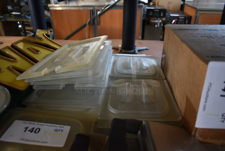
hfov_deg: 67.3
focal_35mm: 27
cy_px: 76
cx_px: 112
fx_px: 169
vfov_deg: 48.0
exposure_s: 1/30
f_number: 3.5
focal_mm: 18
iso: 450
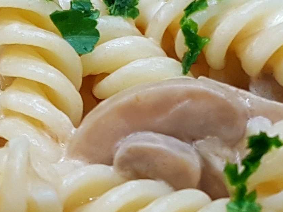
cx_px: 163
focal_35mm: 125
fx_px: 1022
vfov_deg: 11.6
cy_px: -40
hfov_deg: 15.8
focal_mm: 4.2
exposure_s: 1/50
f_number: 1.7
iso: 125
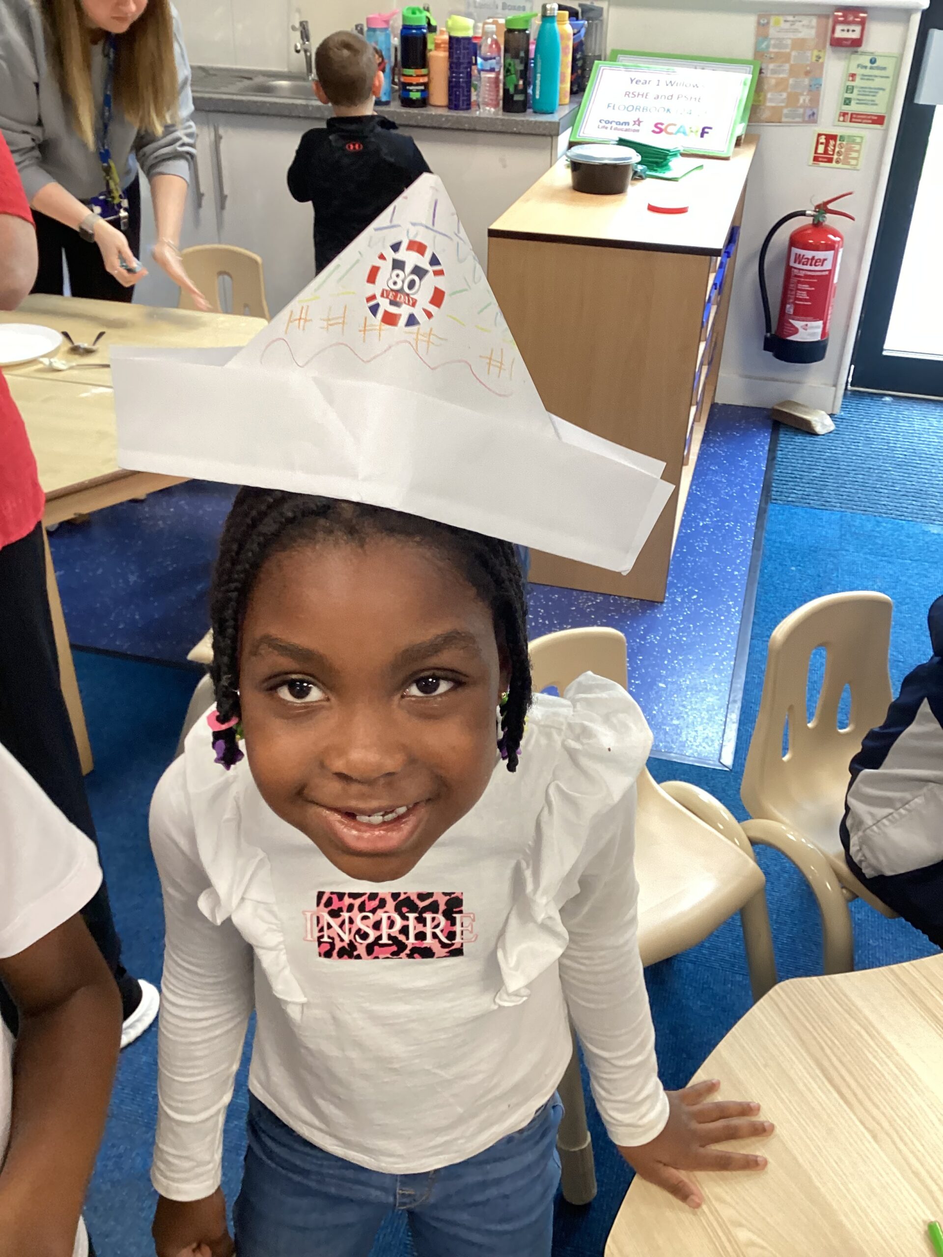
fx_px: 1126
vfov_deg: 58.4
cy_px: 628
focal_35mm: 31
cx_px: 472
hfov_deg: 45.4
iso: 160
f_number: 2.4
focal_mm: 3.3
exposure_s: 1/50
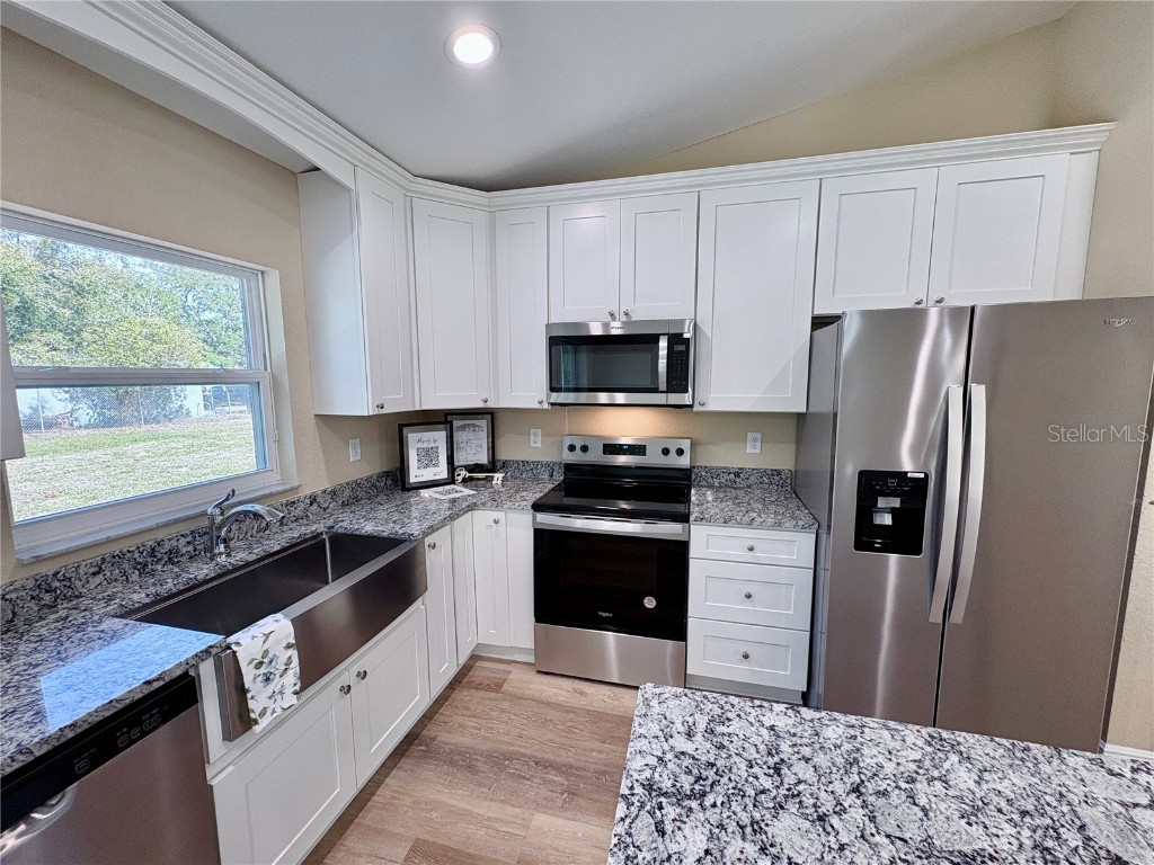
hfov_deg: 102.1
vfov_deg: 85.7
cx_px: 577
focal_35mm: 14
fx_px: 467
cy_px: 432
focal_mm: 2.22
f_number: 2.2
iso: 125
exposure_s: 1/120
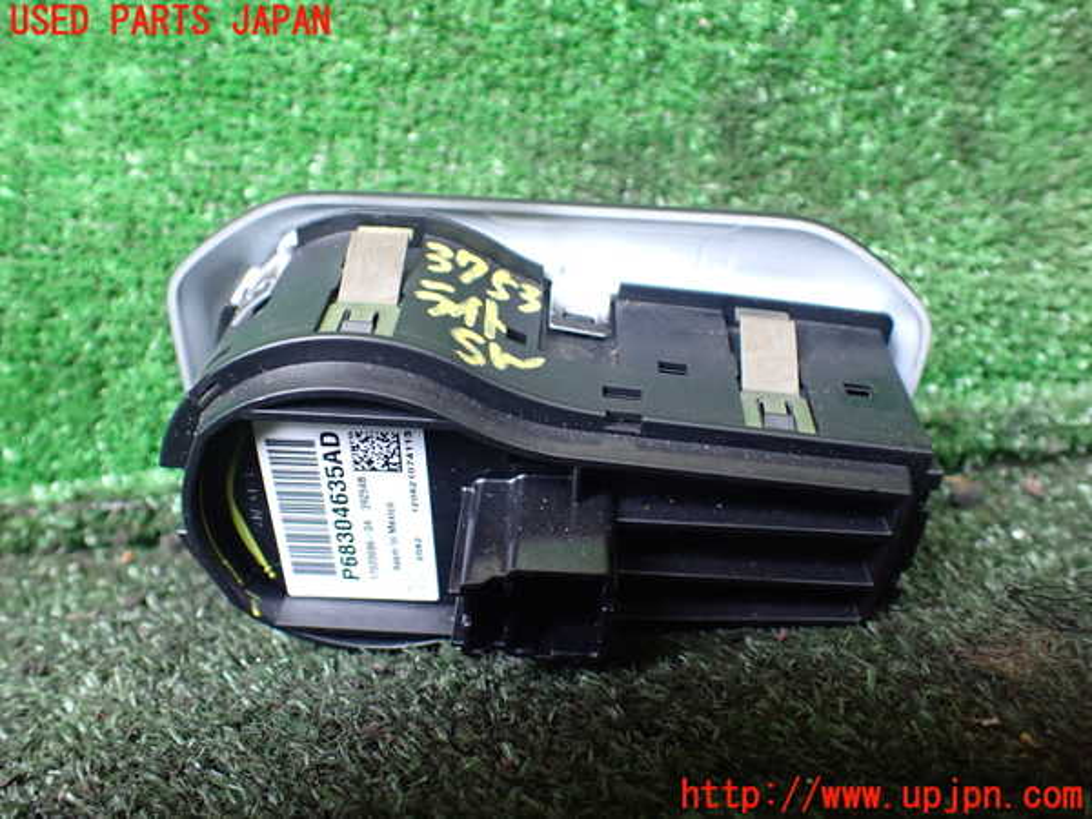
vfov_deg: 46.8
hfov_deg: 60.0
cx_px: 546
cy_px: 410
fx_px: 946
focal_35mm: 30
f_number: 2.3
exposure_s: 1/40
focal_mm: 5.4
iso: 800
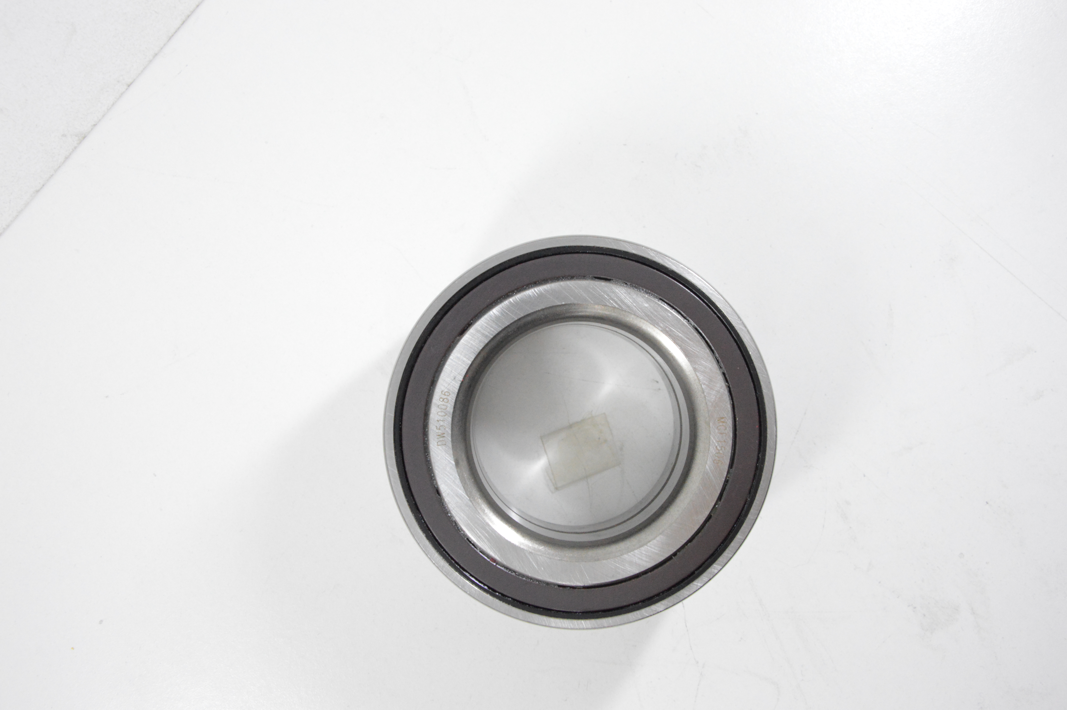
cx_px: 534
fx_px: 1510
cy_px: 355
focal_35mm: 51
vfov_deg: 26.4
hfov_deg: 38.9
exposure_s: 1/100
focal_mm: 34
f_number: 8
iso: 3200
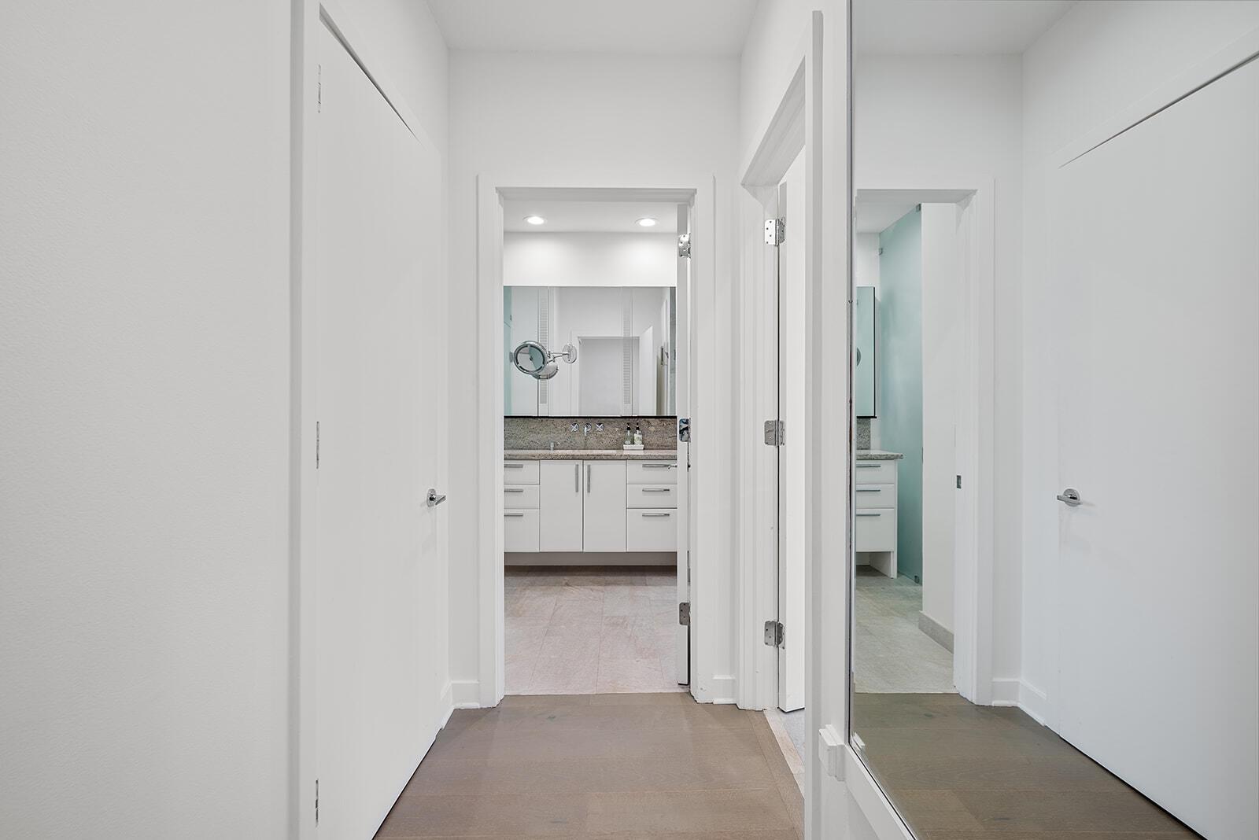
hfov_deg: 96.7
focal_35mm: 16
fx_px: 560
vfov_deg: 73.8
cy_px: 420
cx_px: 630
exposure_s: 1/5
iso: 100
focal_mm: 16
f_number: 9
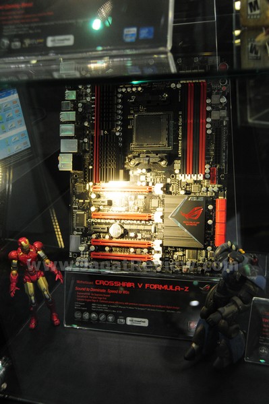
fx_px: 488
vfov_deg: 45.0
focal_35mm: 44
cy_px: 202
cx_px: 134
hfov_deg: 30.8
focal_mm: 29
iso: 1600
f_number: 4
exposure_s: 1/250
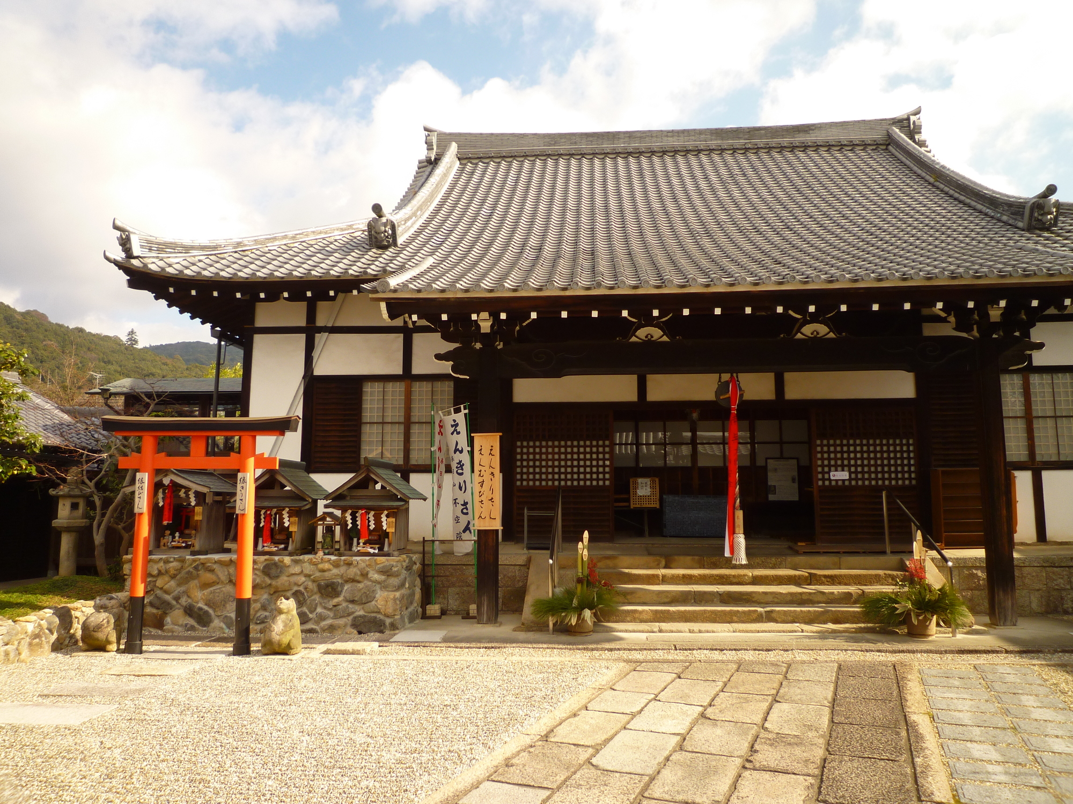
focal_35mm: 25
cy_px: 402
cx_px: 536
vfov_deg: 54.9
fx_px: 775
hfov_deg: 69.4
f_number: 2.8
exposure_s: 1/500
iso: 80
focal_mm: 4.4
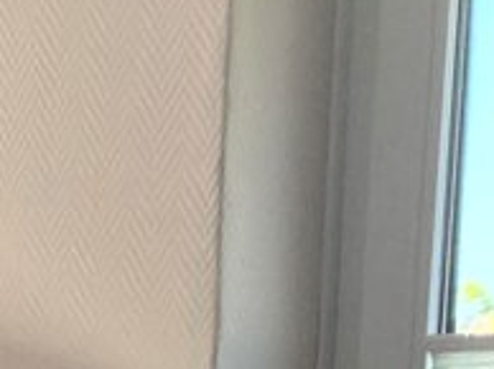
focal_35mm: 161
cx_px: -1019
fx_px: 2295
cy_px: 827
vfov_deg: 8.5
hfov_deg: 9.5
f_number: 1.8
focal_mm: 4.25
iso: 32
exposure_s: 1/248
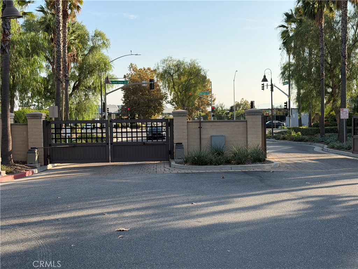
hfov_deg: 39.7
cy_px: 134
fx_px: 496
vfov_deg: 30.3
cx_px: 179
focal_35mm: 48
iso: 64
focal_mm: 6.76
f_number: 1.78
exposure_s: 1/2415
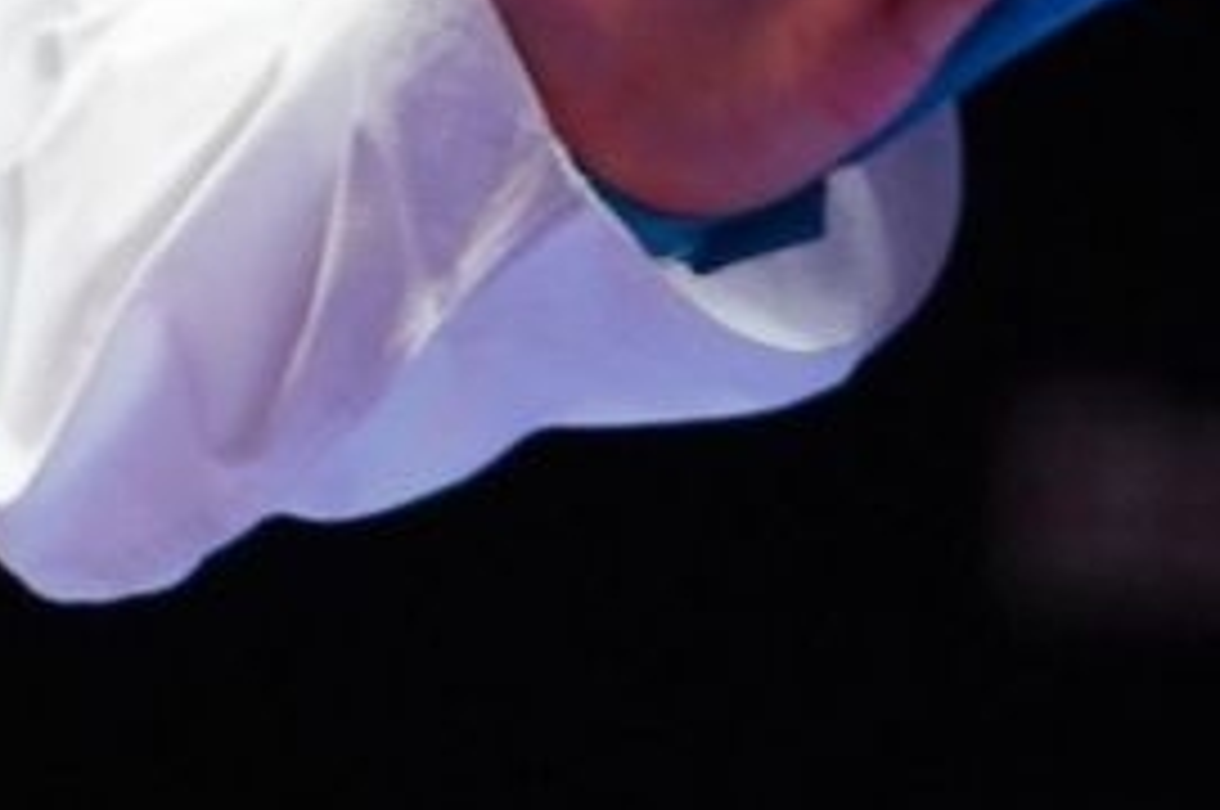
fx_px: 66849
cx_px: -1342
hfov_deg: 1.0
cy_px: -648
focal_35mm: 1975
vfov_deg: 0.7
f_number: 2.8
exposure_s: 1/1000
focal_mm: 198
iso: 2000
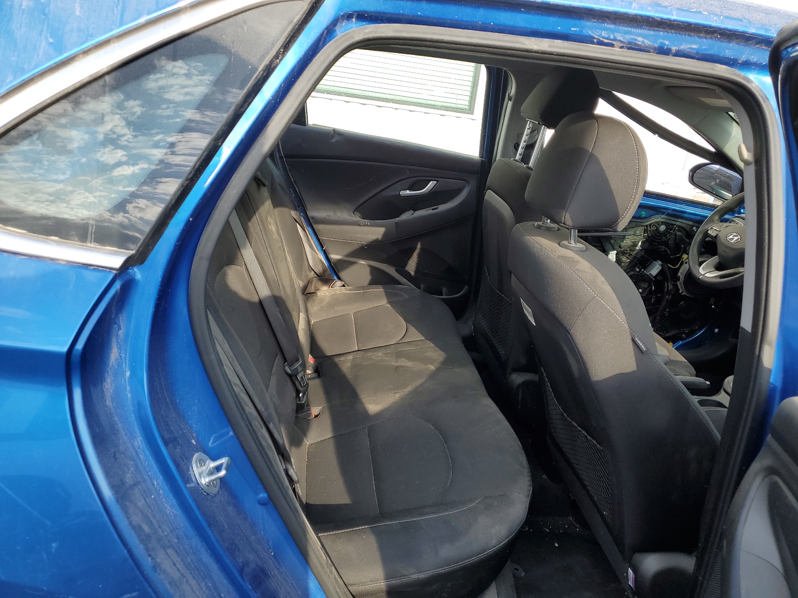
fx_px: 599
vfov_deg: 53.1
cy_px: 299
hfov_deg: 67.3
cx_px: 399
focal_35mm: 26
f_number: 1.5
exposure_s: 1/625
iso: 50
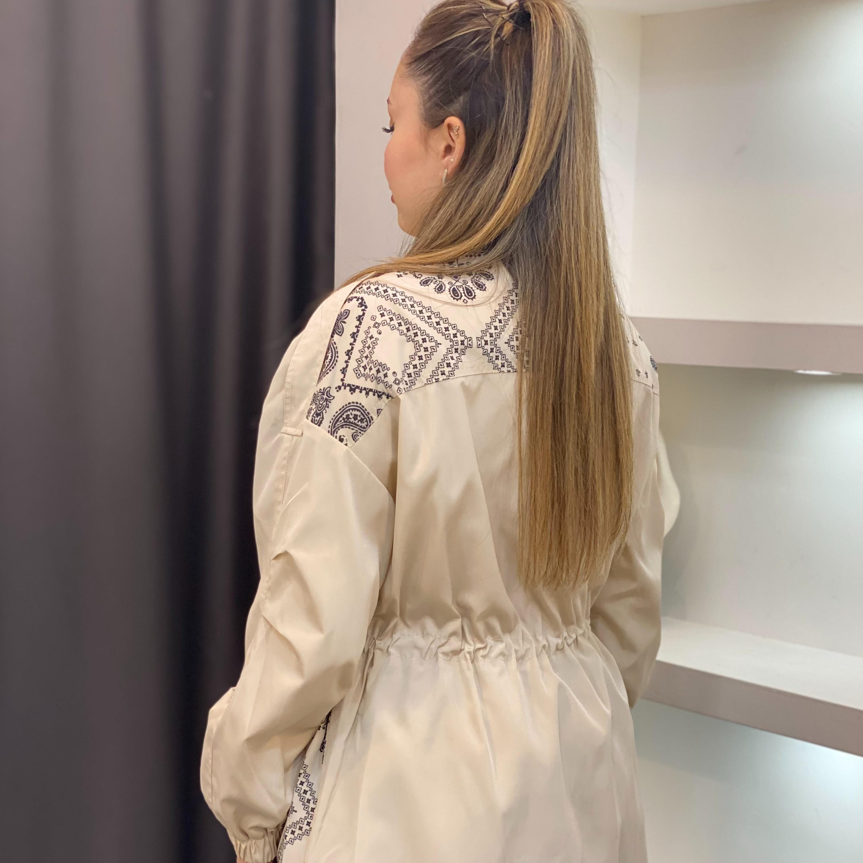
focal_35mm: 62
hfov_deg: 27.7
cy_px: 531
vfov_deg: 27.6
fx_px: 1749
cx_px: 435
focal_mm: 6
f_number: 2
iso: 100
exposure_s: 1/100
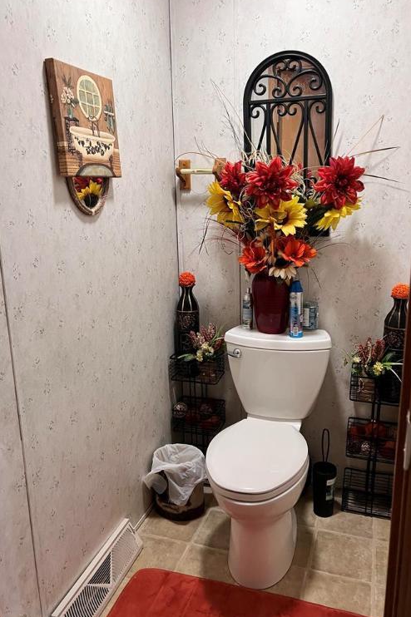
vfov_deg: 65.5
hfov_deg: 46.3
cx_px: 225
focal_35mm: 28
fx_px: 480
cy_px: 308
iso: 320
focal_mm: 5.7
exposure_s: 1/60
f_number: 1.5
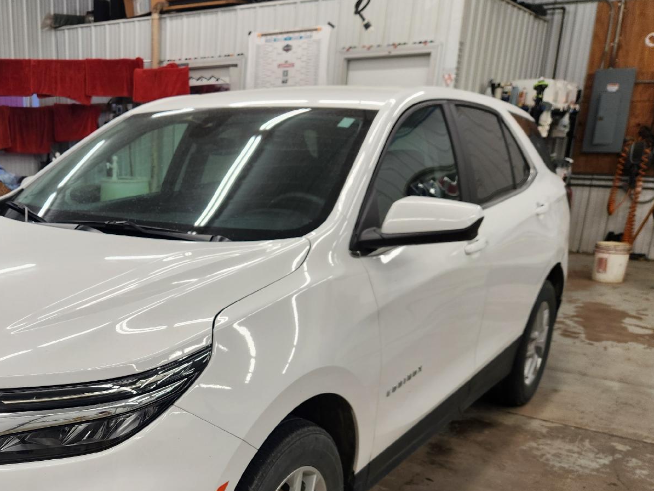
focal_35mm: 37
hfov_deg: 47.7
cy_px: 367
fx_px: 699
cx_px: 142
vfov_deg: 37.7
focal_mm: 5.4
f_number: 1.8
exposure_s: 1/120
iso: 64
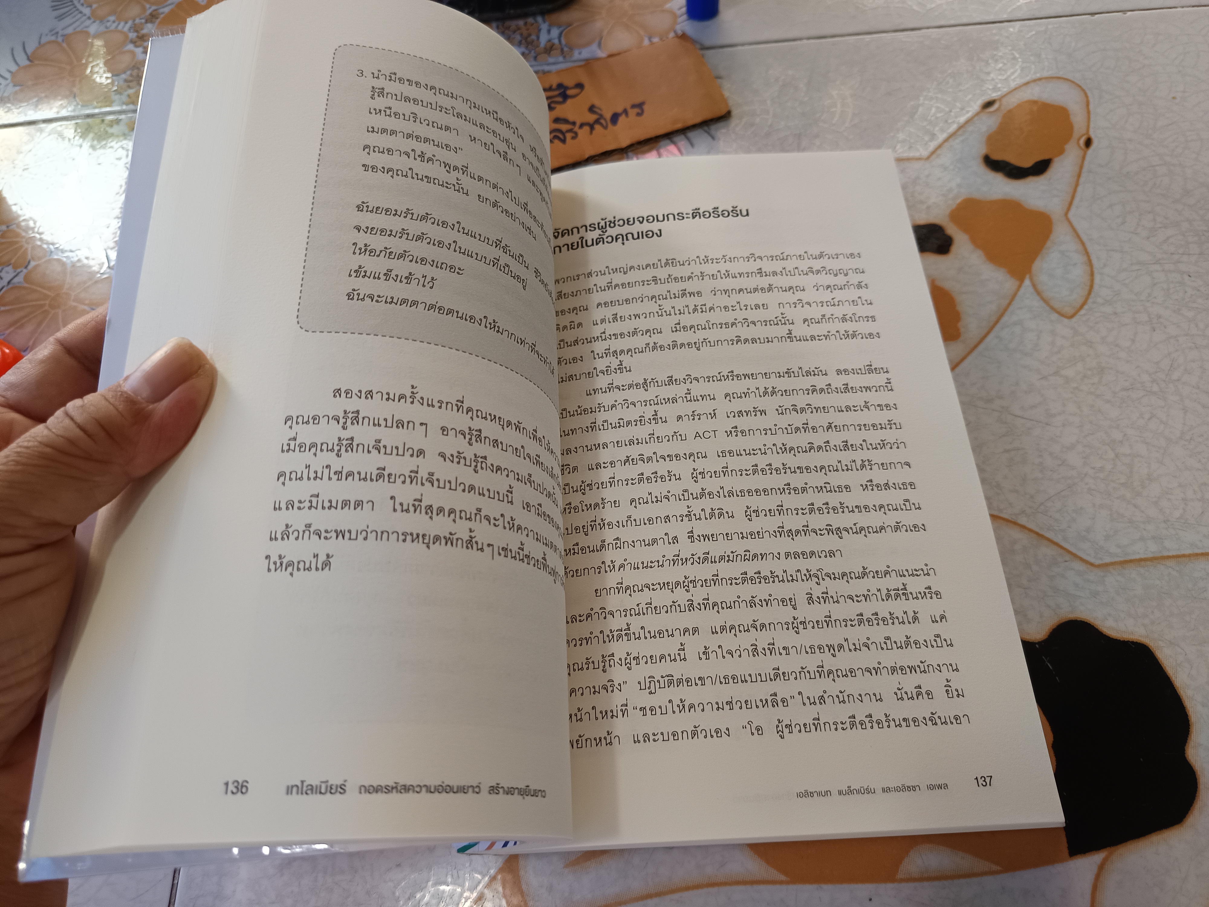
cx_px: 604
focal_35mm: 24
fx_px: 838
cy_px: 454
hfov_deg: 71.6
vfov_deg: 56.8
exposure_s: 1/50
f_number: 1.7
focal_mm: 5.31
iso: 483
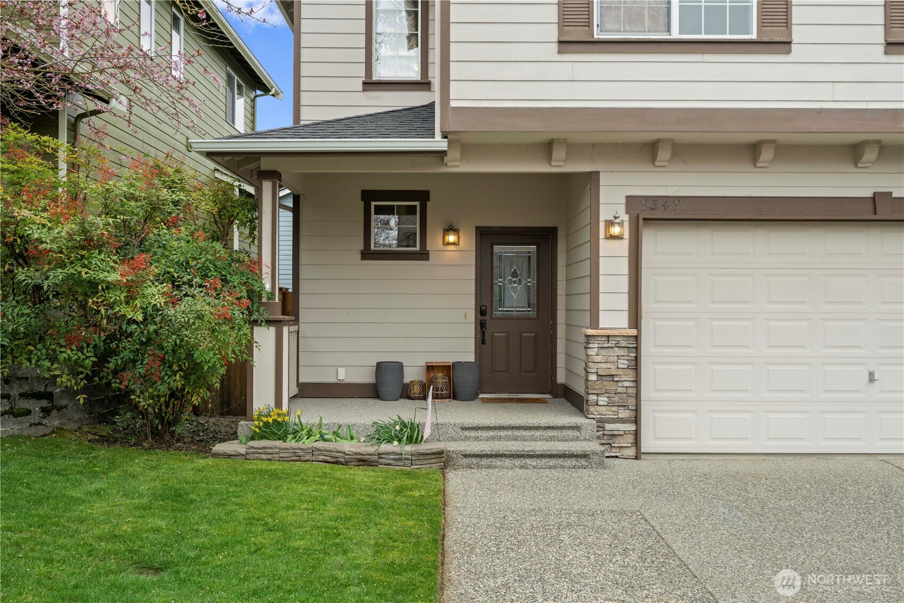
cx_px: 452
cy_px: 302
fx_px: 753
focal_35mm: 30
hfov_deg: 61.9
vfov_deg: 43.6
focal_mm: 30
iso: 200
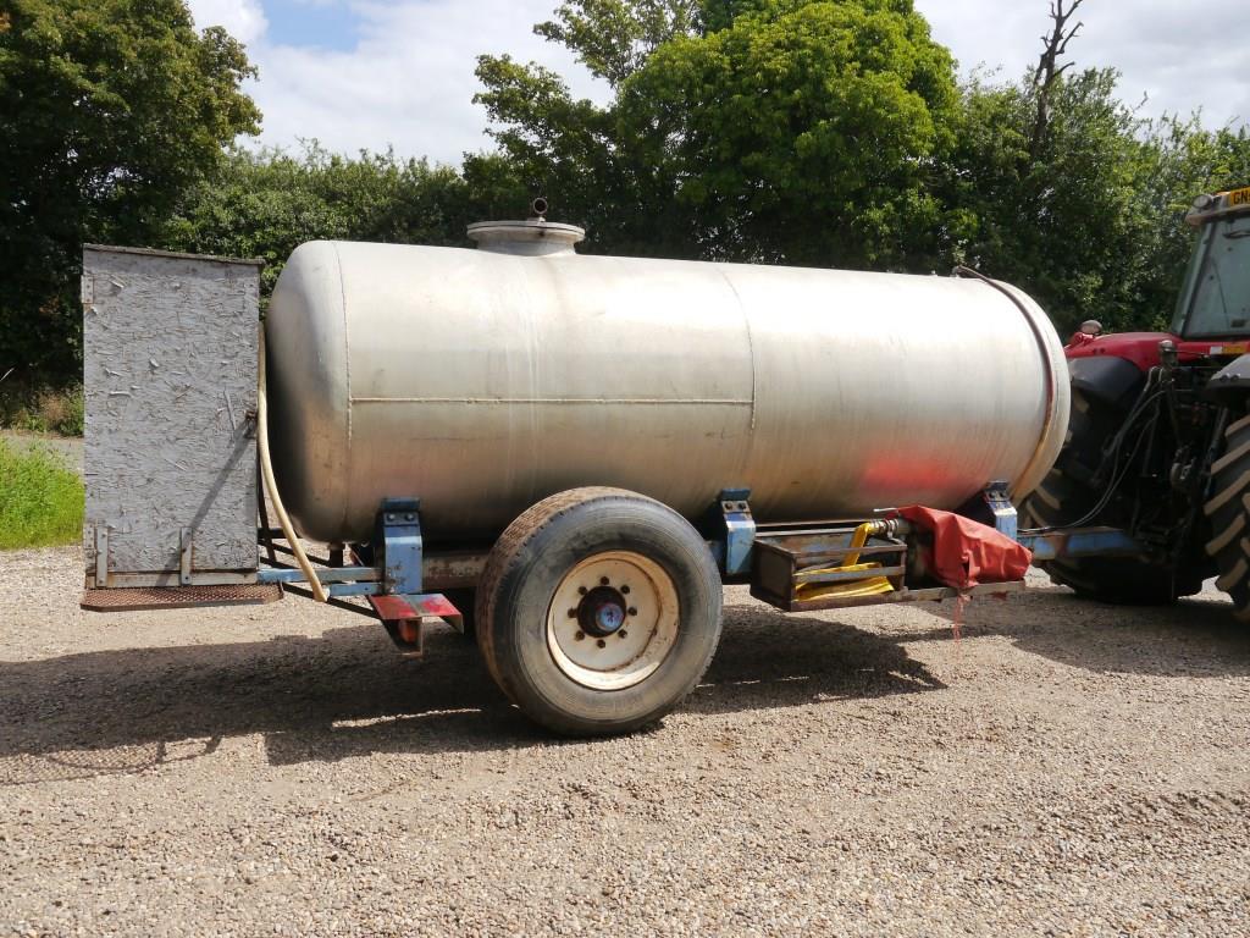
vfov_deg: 49.7
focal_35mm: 28
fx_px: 1011
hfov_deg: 63.4
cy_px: 469
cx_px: 625
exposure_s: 1/400
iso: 160
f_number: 8
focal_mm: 14
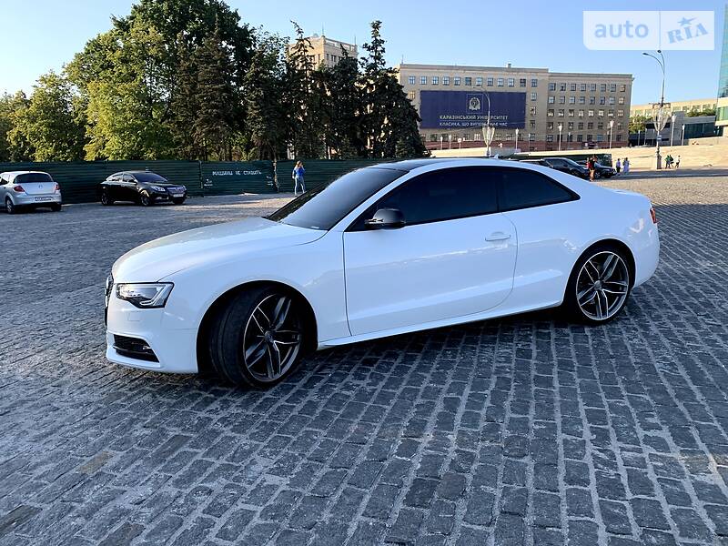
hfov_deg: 67.3
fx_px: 547
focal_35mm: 26
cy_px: 273
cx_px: 364
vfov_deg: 53.1
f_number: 1.8
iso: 25
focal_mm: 4.2
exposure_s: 1/500
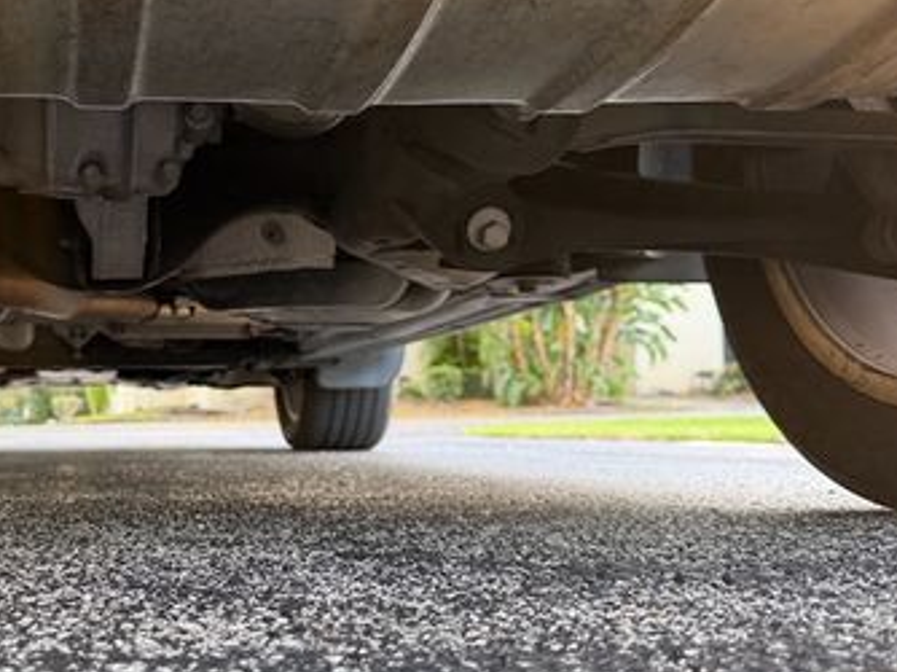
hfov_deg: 39.4
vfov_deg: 31.5
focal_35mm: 46
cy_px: 323
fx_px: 1191
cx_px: 164
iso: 160
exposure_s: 1/121
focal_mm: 6.76
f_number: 1.78
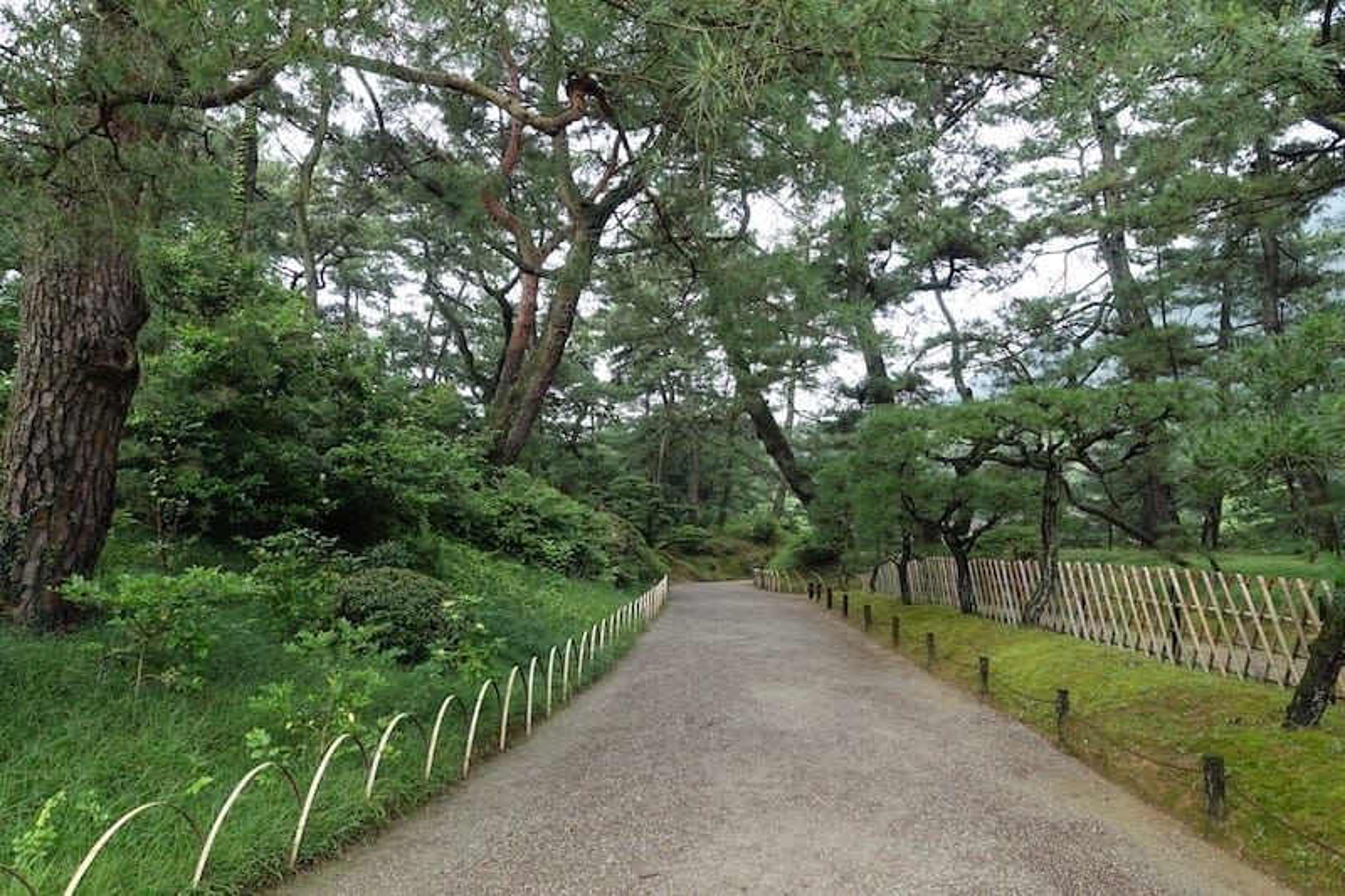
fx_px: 896
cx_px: 672
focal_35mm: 24
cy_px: 448
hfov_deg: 73.8
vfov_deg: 53.1
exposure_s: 1/80
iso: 125
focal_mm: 8.8
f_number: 4
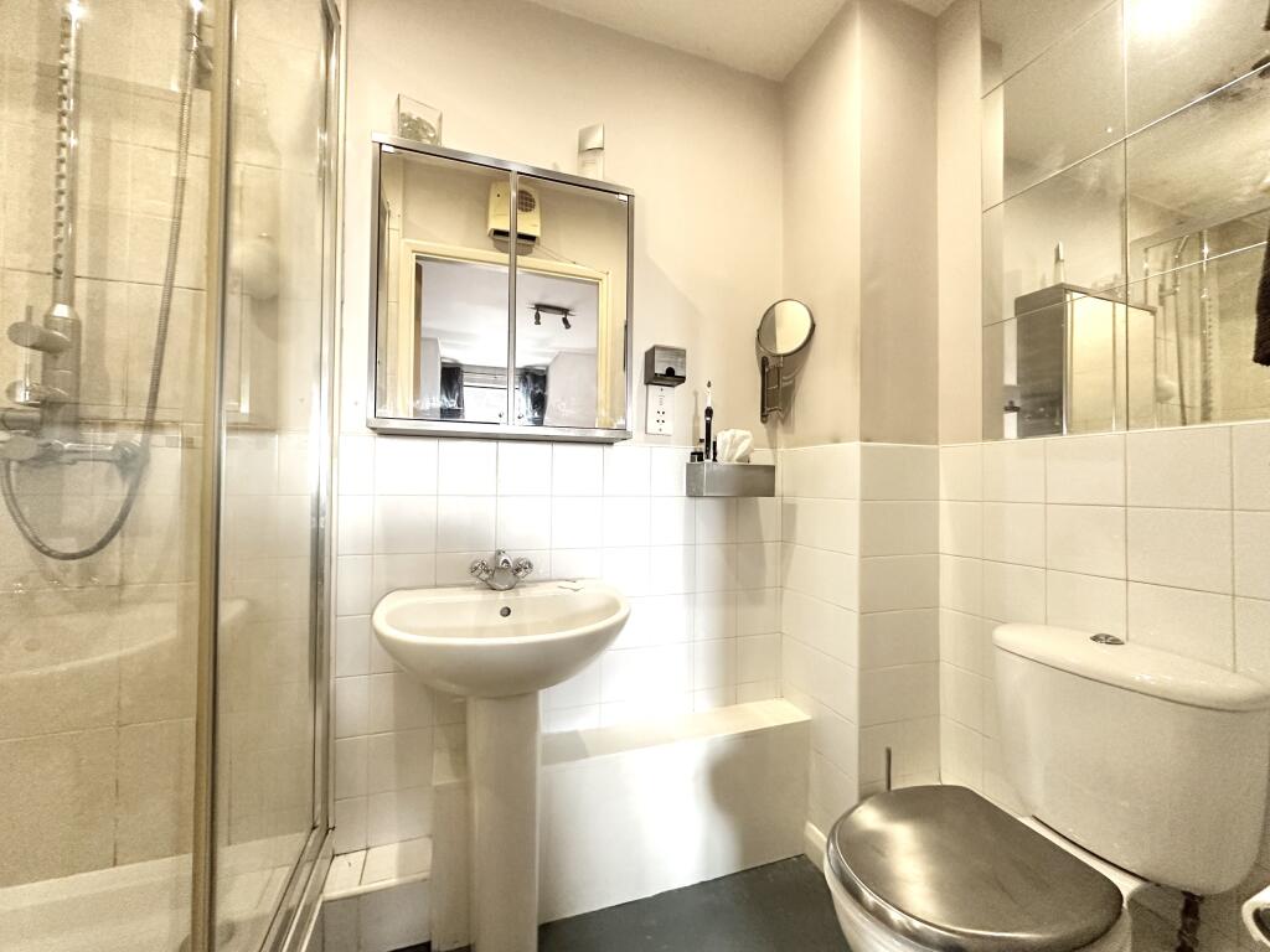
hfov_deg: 102.1
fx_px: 514
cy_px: 476
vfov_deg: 85.7
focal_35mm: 14
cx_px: 635
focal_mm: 2.22
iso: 320
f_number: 2.2
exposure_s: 1/50
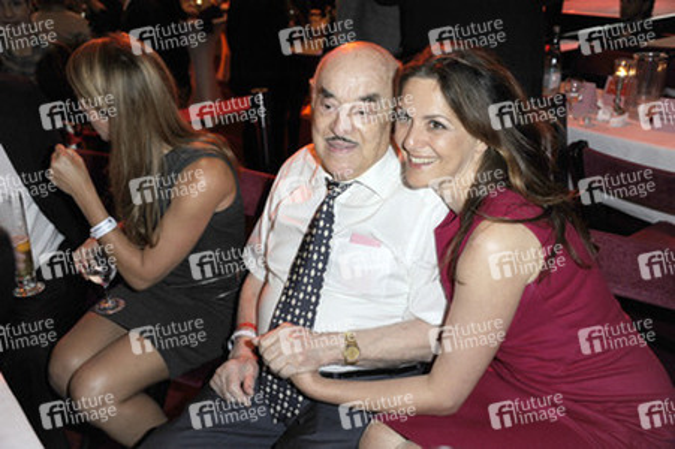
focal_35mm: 40
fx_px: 749
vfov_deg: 33.4
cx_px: 338
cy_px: 224
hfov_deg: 48.5
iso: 1250
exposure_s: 1/50
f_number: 5.6
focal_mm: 40
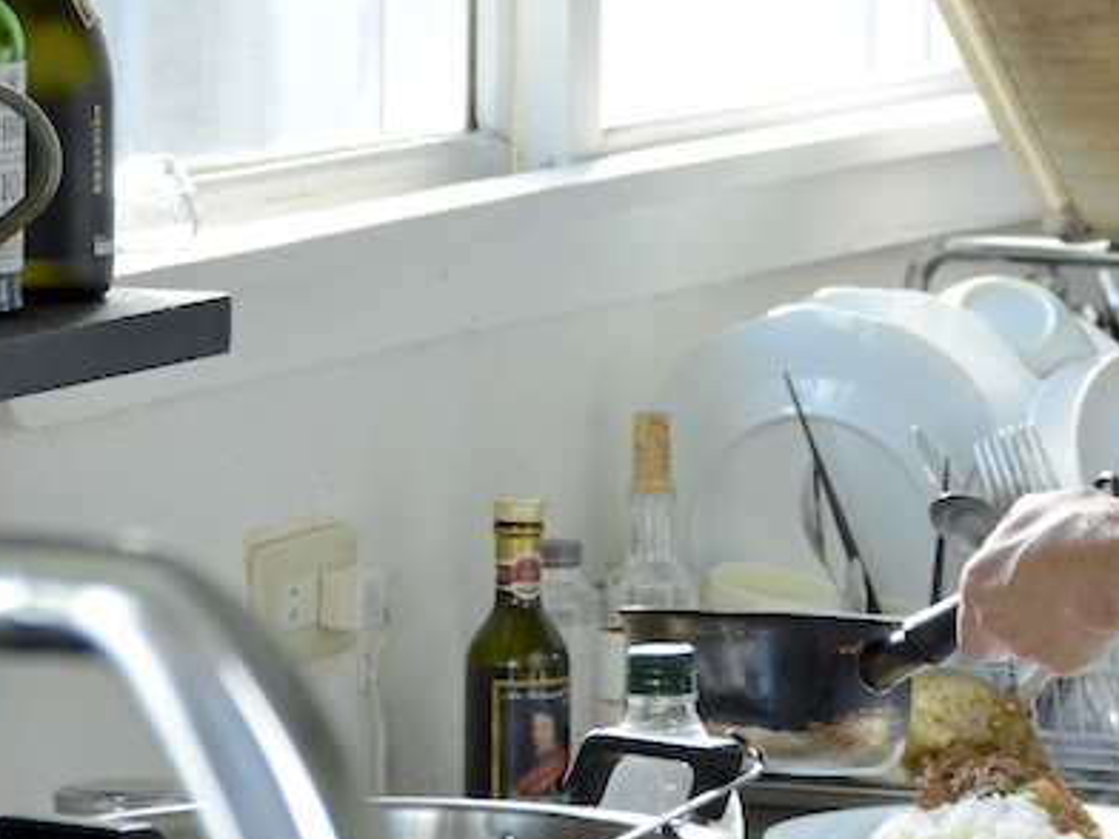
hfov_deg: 5.8
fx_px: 11120
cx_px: 814
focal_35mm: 344
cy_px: 307
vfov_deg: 4.3
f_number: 9
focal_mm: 130
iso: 800
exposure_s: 1/50
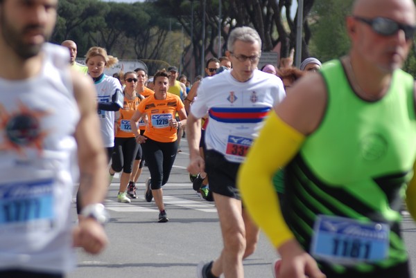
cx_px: 208
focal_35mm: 202
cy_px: 139
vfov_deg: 6.8
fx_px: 2343
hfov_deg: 10.1
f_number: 4.5
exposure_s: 1/1000
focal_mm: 135
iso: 200
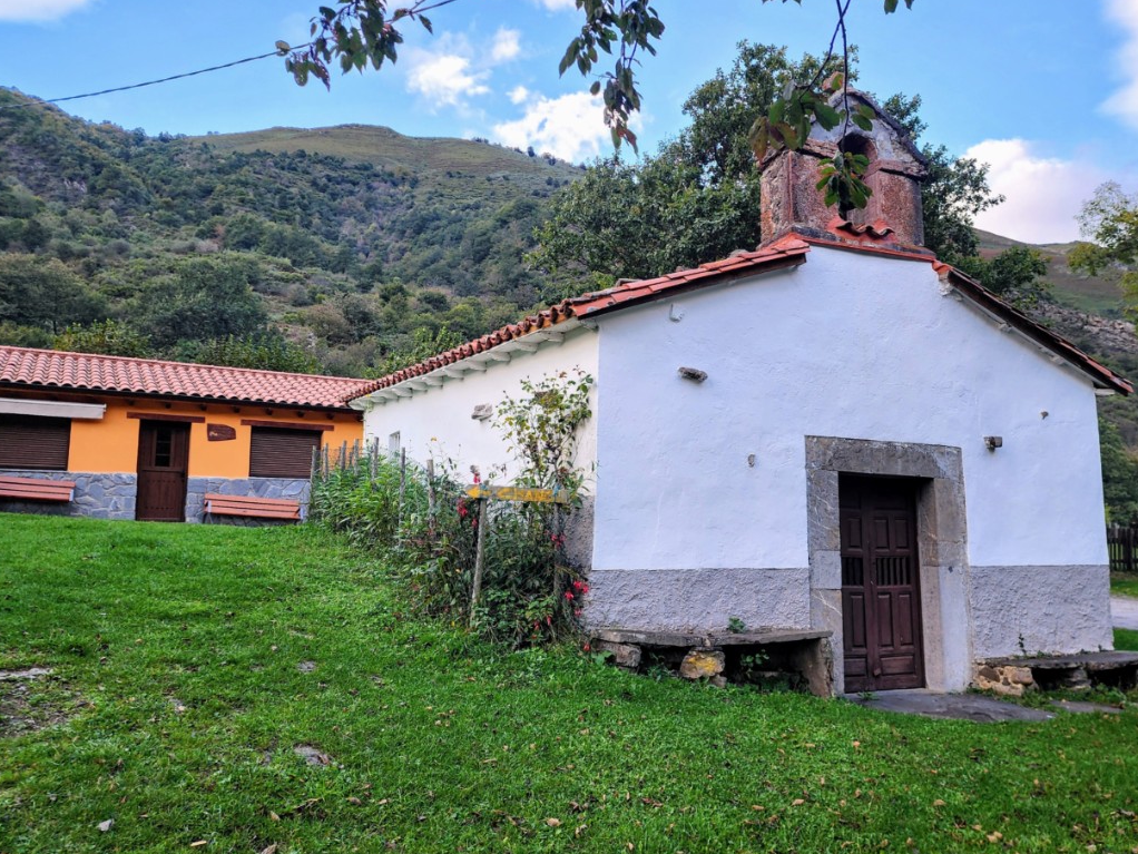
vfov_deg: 51.4
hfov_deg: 65.2
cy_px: 436
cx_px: 619
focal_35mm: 27
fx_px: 888
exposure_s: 1/180
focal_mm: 6.4
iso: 40
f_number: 1.8
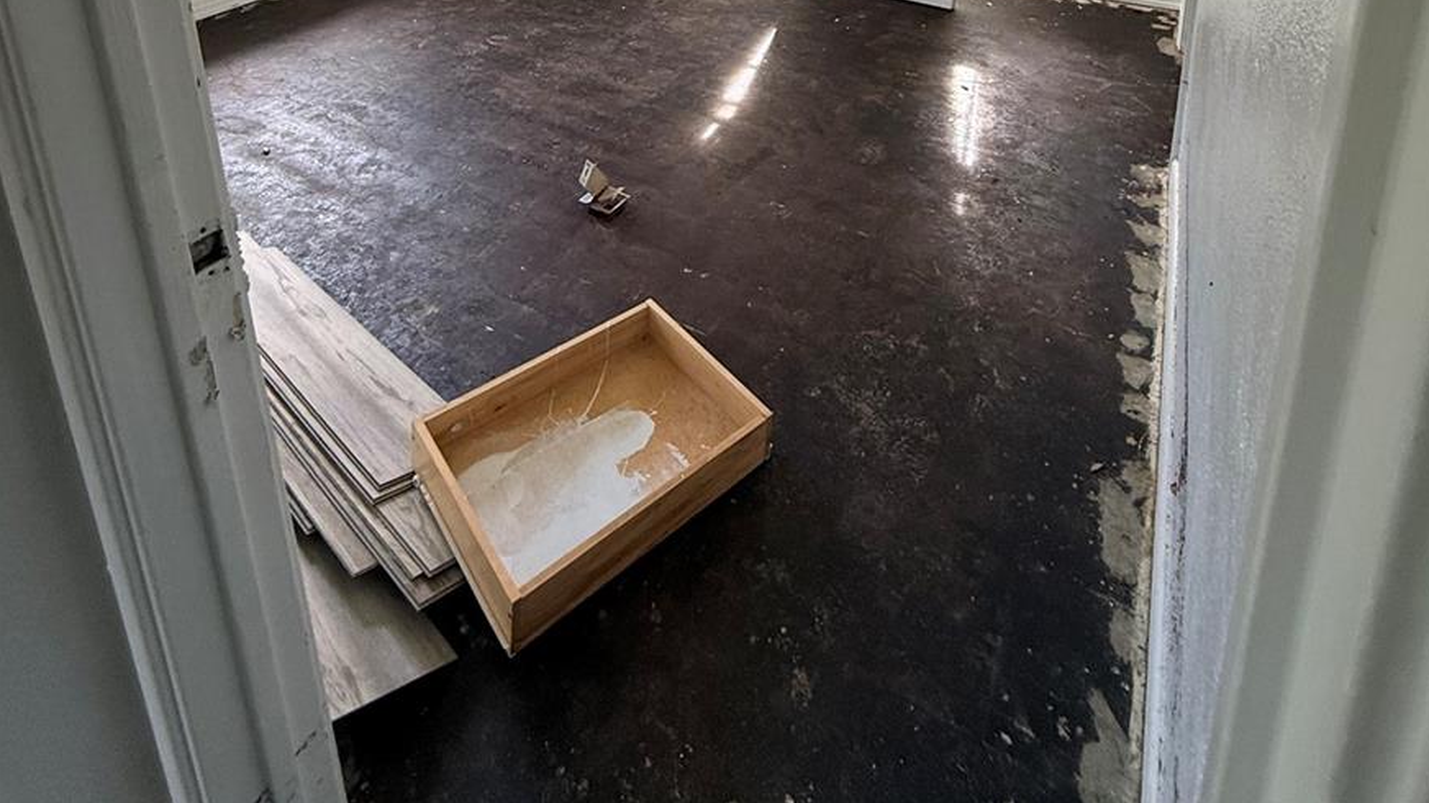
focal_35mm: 21
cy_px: -111
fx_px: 796
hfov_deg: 83.8
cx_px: 734
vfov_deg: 41.0
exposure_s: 1/99
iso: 200
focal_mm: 2.22
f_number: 2.2
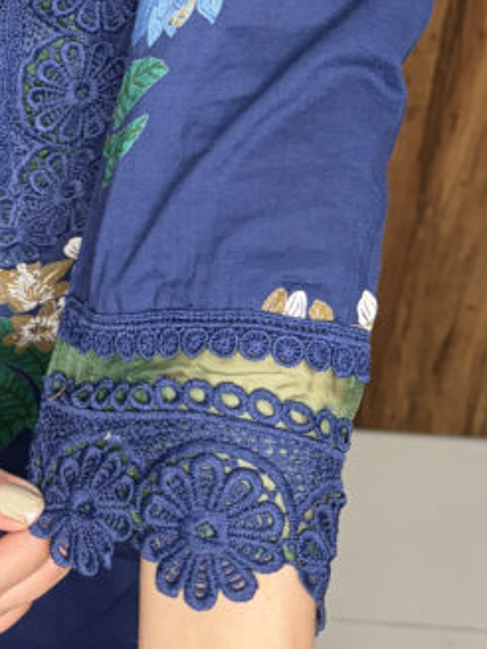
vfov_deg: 26.0
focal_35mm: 74
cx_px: -59
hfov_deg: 19.0
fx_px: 1388
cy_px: 159
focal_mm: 5.96
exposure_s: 1/50
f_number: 1.6
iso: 200
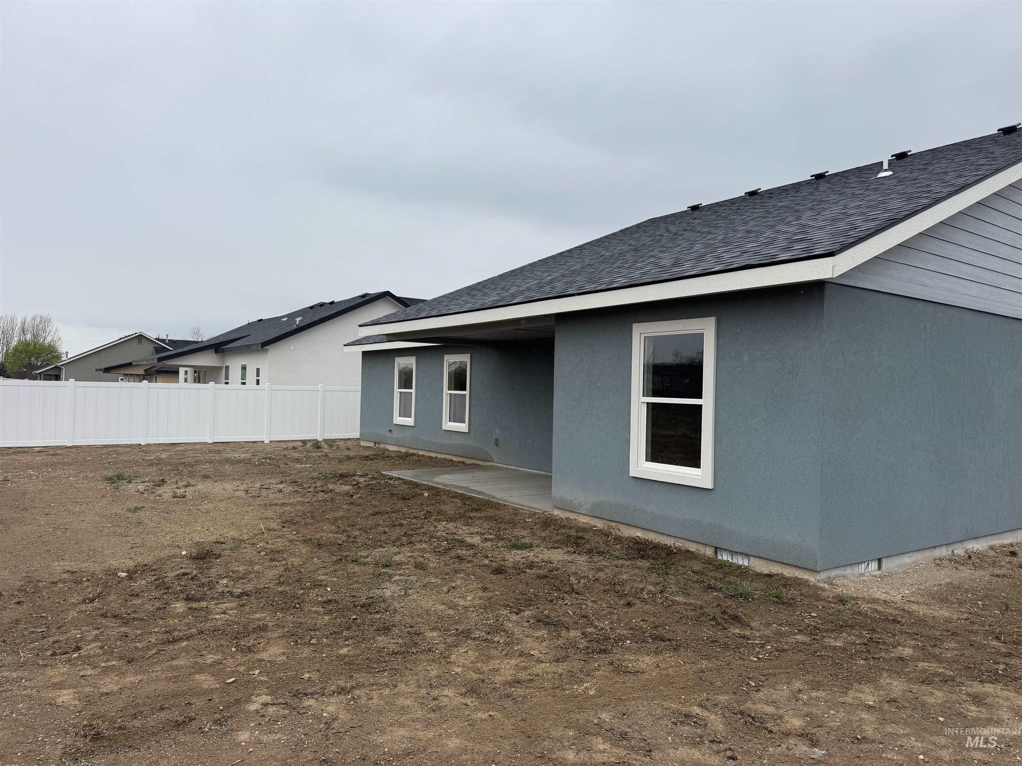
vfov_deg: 56.8
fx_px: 709
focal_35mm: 24
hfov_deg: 71.6
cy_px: 383
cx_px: 511
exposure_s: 1/1869
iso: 80
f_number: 1.78
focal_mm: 6.76
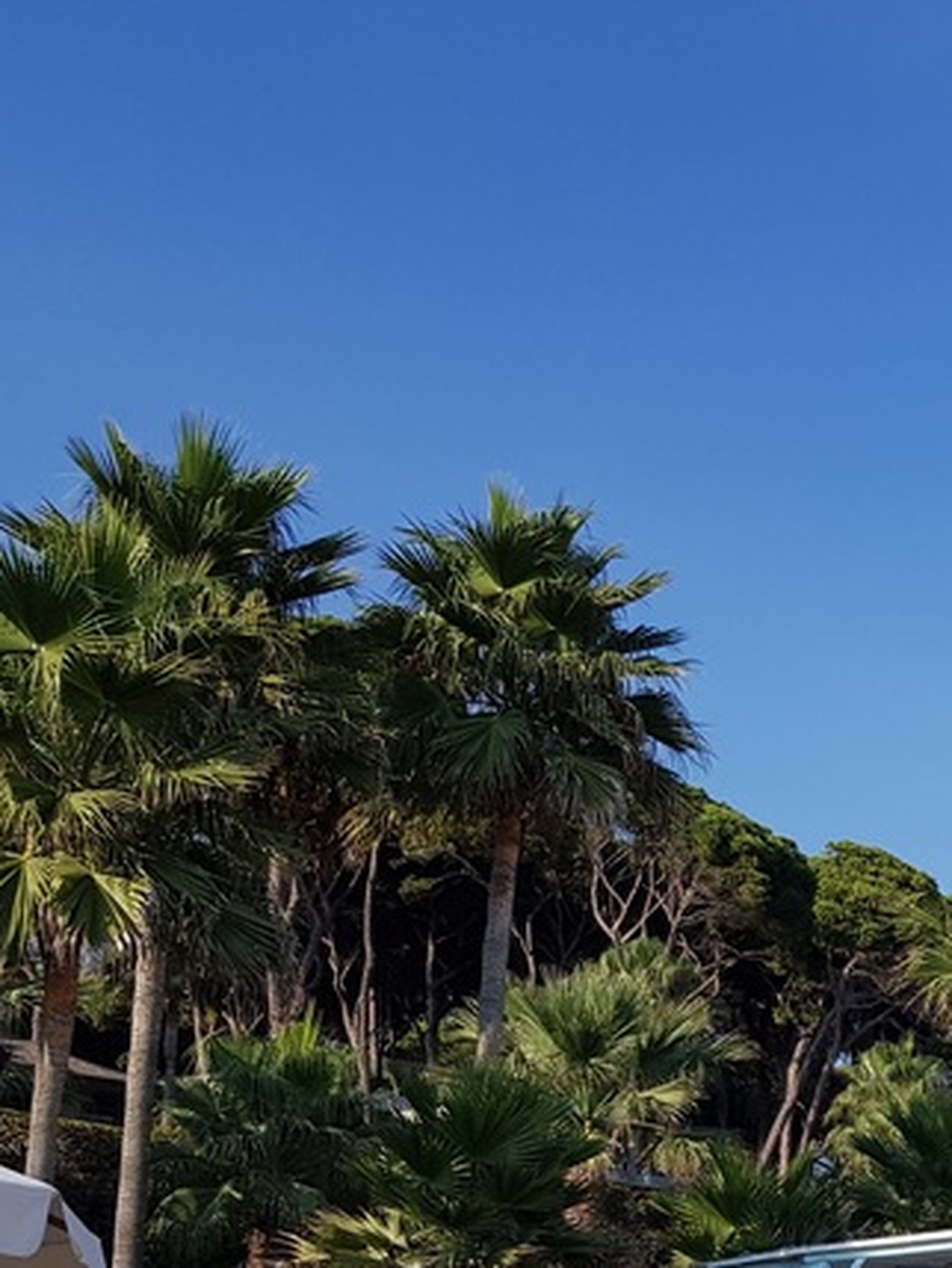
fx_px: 2272
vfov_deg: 30.4
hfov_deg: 20.8
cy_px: 1020
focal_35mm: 62
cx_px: 1342
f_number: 1.7
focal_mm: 4.3
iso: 40
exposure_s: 1/2160
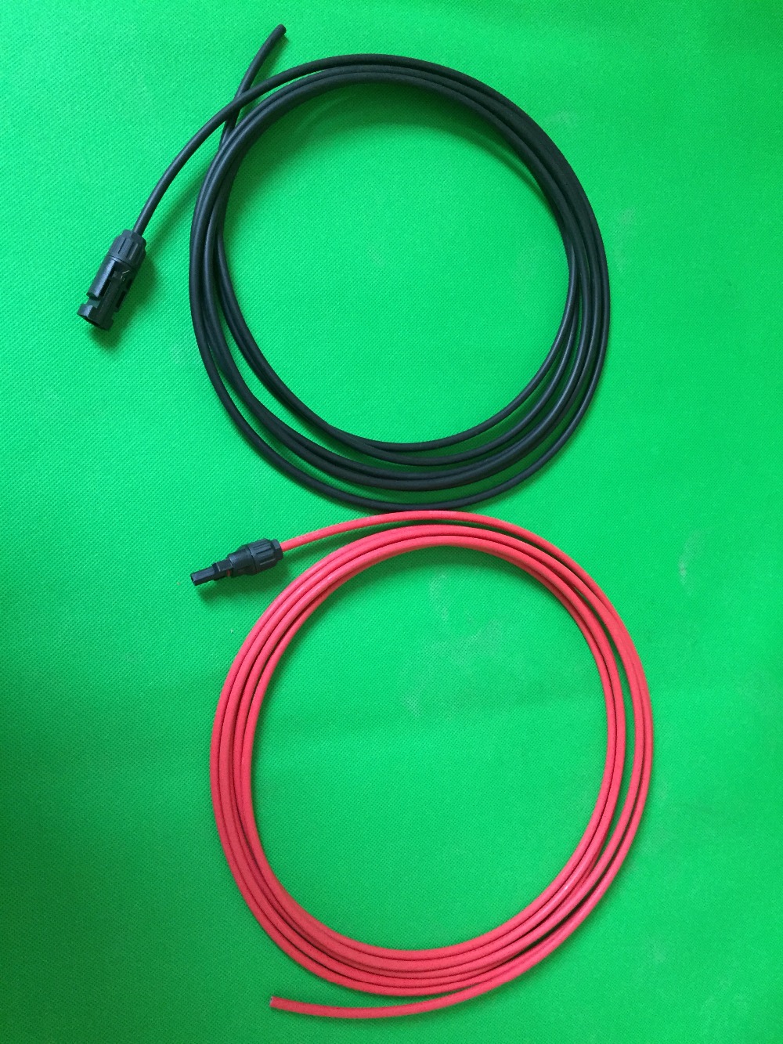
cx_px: 392
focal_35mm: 29
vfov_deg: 61.7
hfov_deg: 48.2
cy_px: 522
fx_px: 874
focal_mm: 4.15
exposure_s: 1/30
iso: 250
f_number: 2.2
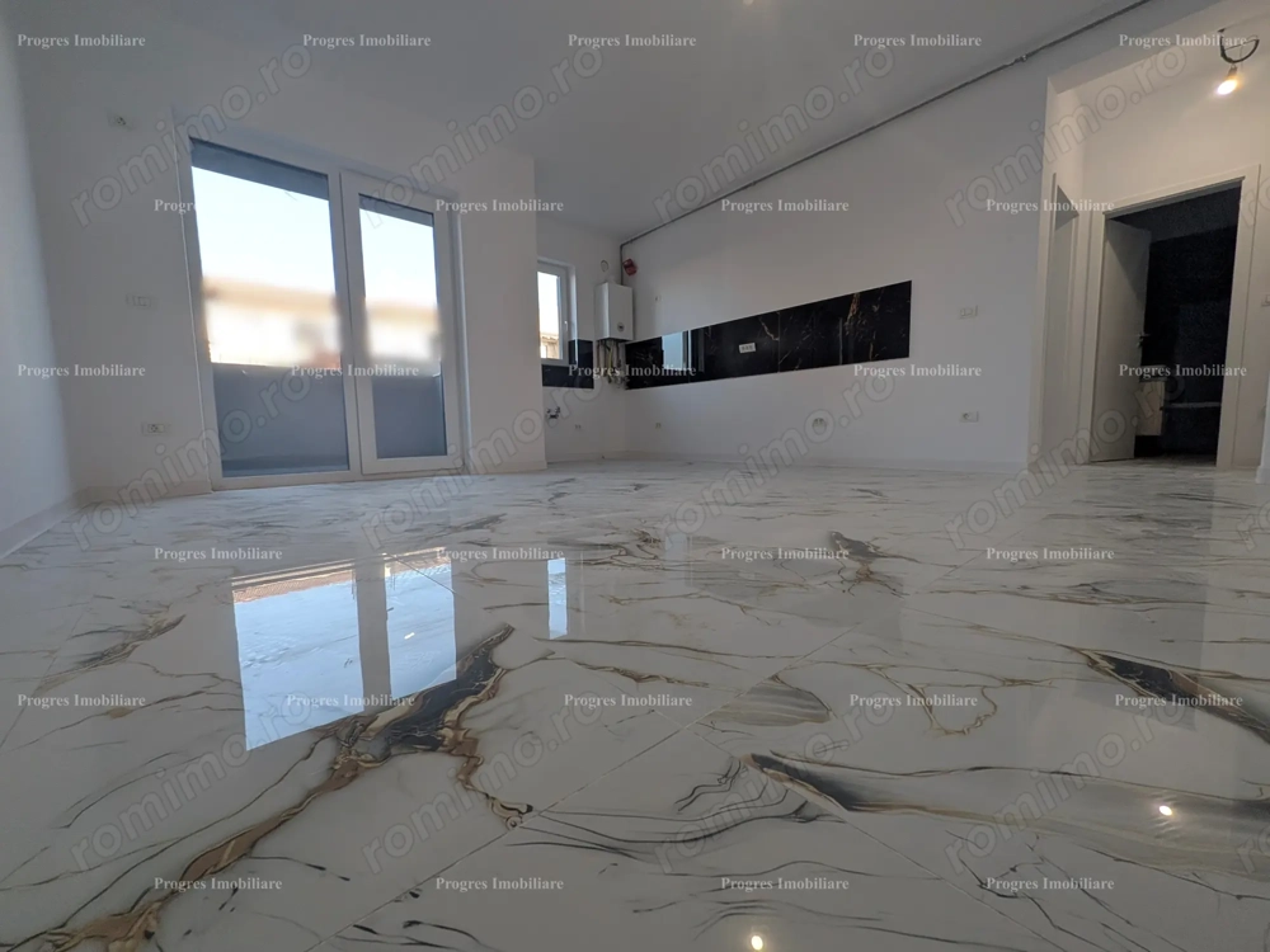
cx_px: 635
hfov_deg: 106.2
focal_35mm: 13
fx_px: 477
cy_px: 476
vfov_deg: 89.9
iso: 48
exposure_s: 1/92.6
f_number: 2.2
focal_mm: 1.54
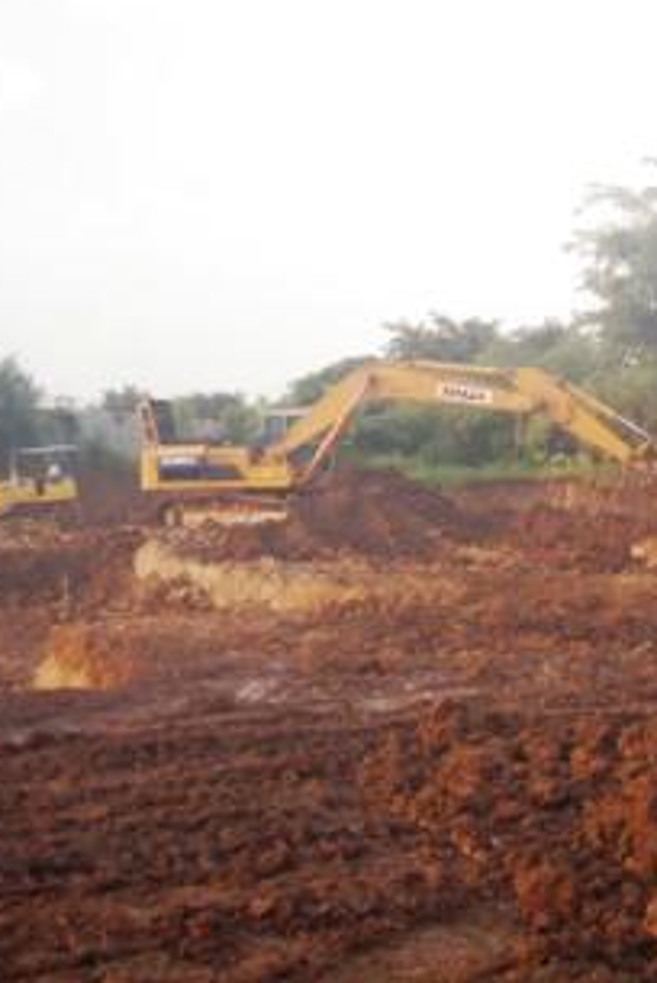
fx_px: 1584
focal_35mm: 58
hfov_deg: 22.9
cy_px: 445
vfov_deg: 34.4
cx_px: 570
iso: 80
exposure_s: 1/200
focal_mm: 6.7
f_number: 3.5
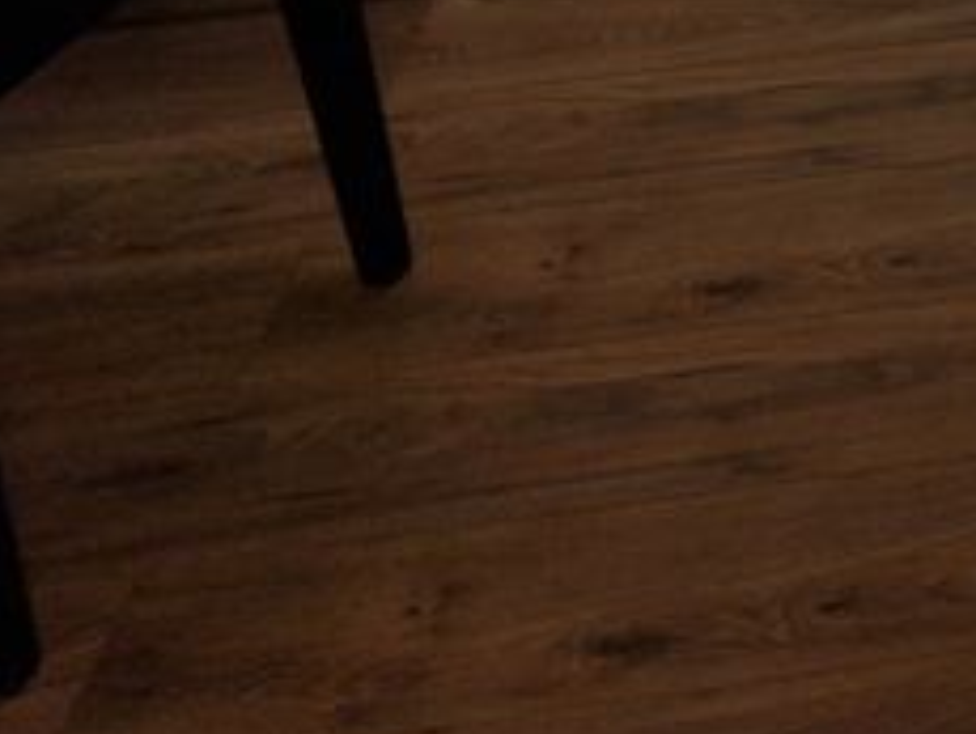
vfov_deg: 12.9
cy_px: -742
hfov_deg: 16.3
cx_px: 1778
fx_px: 2822
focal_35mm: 100
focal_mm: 5.4
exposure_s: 1/100
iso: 50
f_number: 1.8
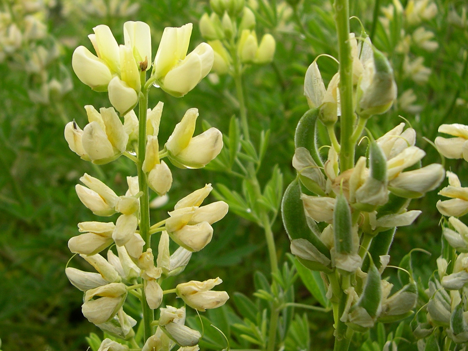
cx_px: 234
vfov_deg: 37.7
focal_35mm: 38
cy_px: 176
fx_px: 514
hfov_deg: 49.0
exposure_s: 1/392
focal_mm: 8
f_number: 2.8
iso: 100
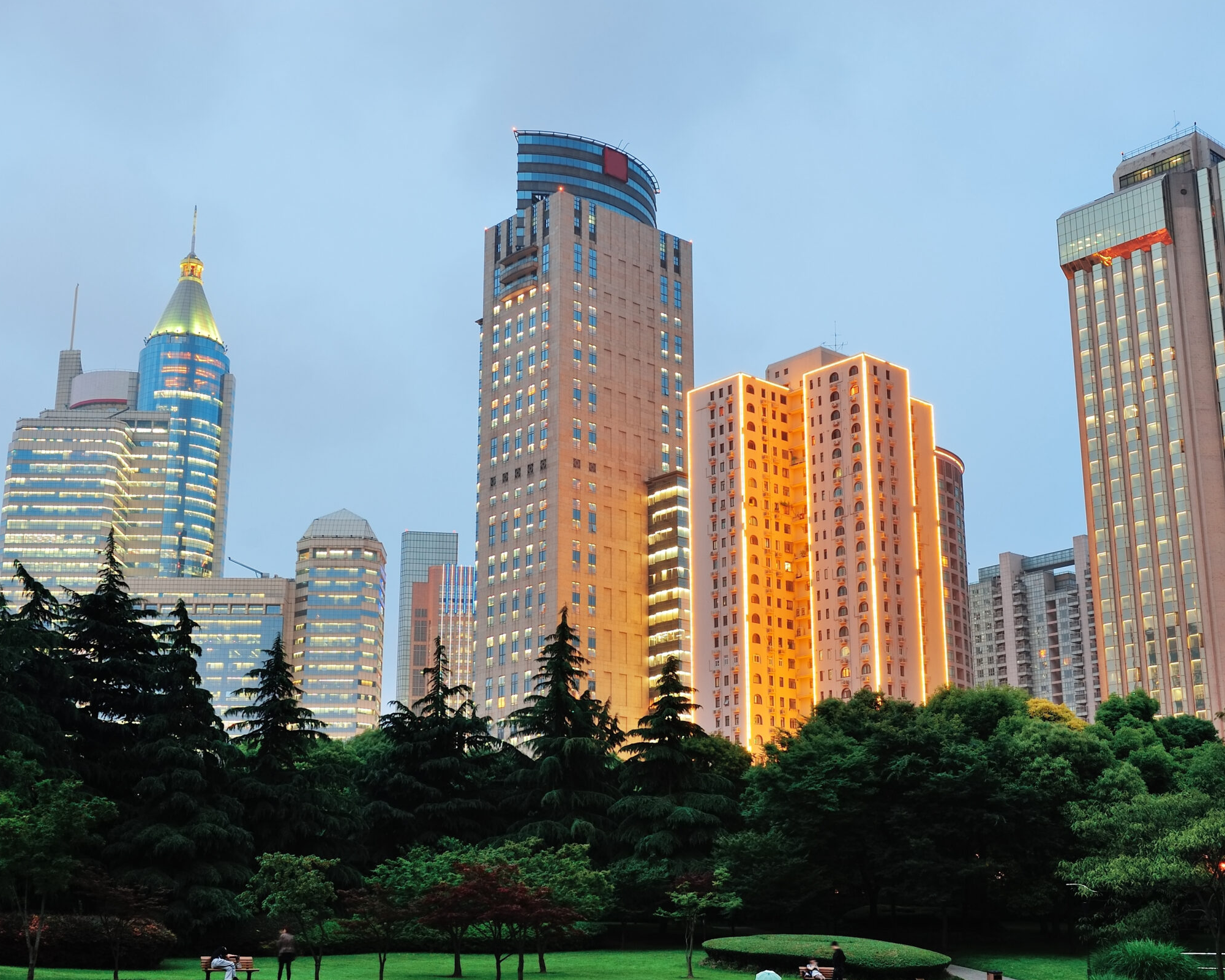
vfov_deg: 35.7
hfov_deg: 43.8
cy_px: 519
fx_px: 1523
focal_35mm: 42
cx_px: 653
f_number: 5.6
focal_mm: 35
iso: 200
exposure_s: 1/1.5
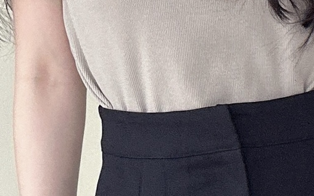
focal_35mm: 115
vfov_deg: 11.4
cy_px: 108
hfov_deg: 18.1
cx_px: 188
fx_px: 984
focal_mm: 2.69
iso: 100
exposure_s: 1/60
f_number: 1.9
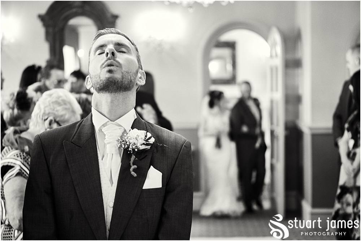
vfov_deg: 18.2
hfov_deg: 27.0
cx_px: 180
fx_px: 752
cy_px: 120
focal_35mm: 75
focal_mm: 50
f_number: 2
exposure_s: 1/125
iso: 800
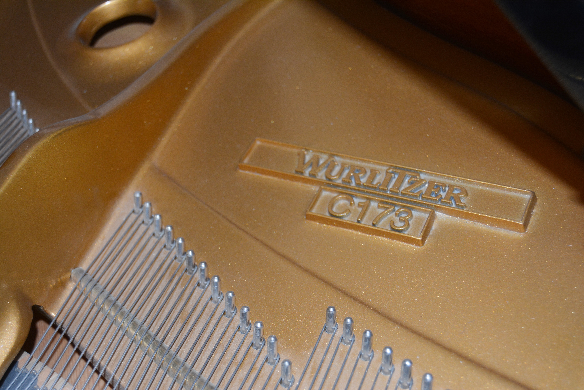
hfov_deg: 38.9
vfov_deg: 26.5
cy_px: 195
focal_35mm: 51
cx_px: 292
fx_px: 827
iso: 560
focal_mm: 34
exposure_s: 1/60
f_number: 4.5
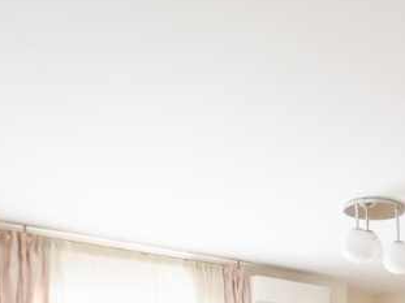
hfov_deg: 36.7
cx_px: 427
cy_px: 416
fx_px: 526
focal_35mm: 45
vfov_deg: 26.2
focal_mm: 7
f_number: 4
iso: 400
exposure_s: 1/5
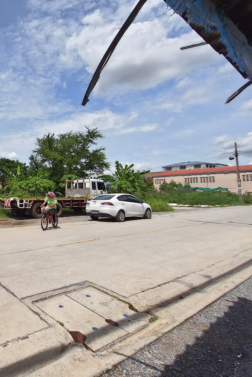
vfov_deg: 86.8
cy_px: 179
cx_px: -8
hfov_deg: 50.2
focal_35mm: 19
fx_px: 199
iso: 50
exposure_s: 1/1572
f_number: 2.2
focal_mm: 1.74
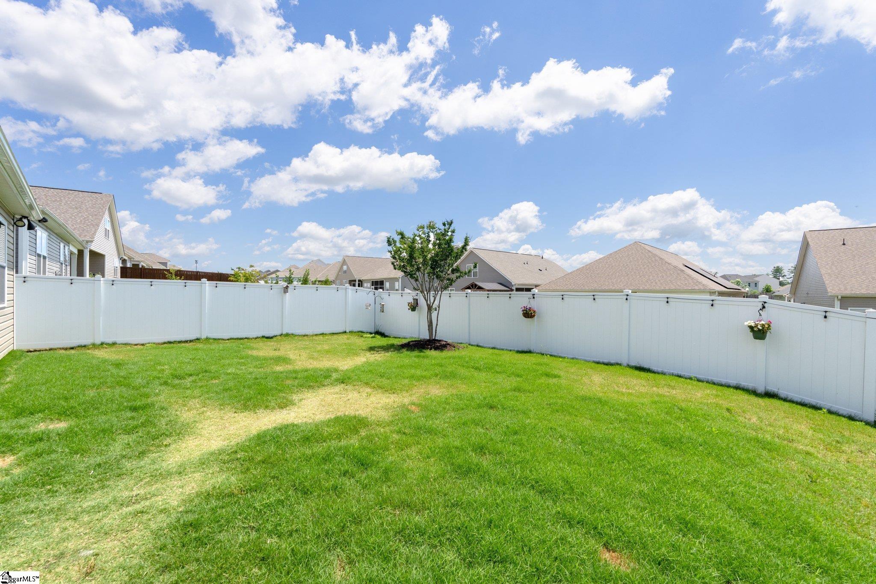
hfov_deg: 96.7
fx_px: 389
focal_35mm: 16
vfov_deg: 73.7
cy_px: 292
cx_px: 438
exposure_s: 1/1600
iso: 250
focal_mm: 16
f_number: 8
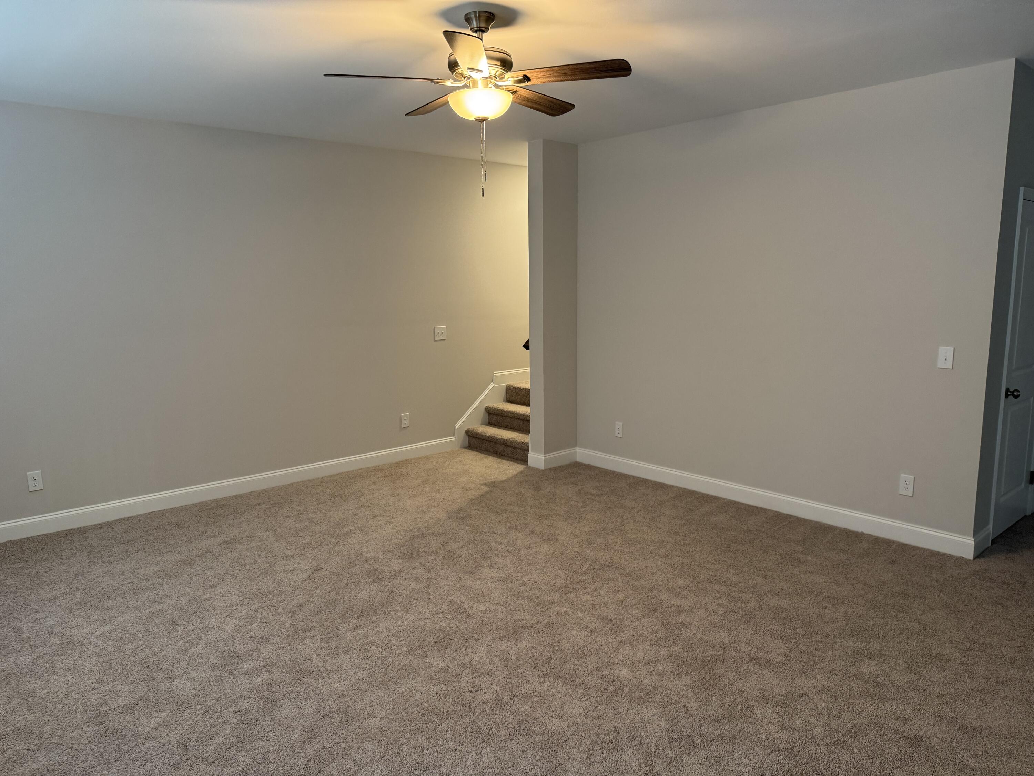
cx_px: 517
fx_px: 717
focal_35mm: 24
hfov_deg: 71.6
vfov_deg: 56.8
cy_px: 388
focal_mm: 6.76
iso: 250
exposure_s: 1/60
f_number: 1.78
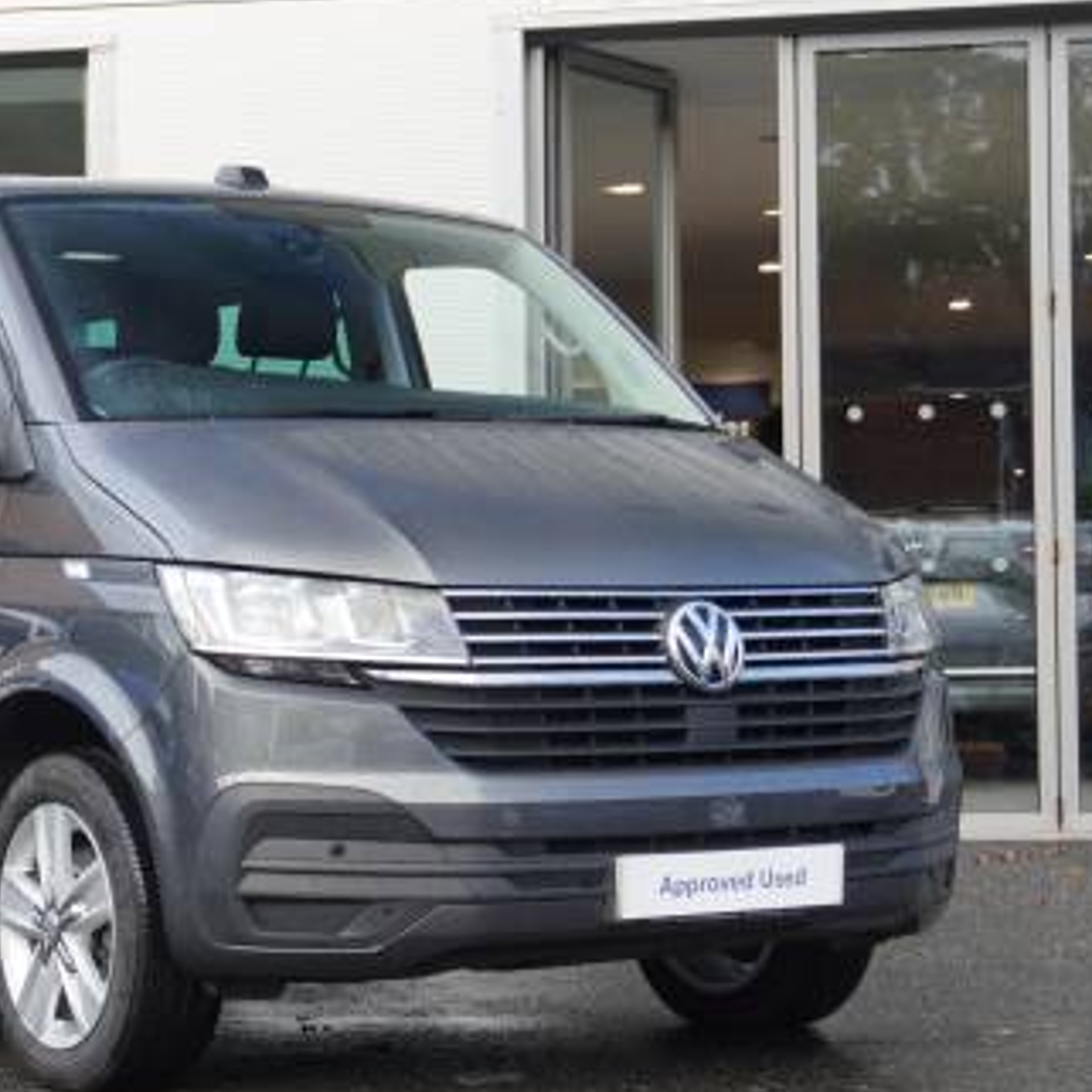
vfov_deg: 19.5
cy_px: 595
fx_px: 3171
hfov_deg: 19.3
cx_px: 214
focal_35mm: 89
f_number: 5
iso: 125
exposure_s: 1/60
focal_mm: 35
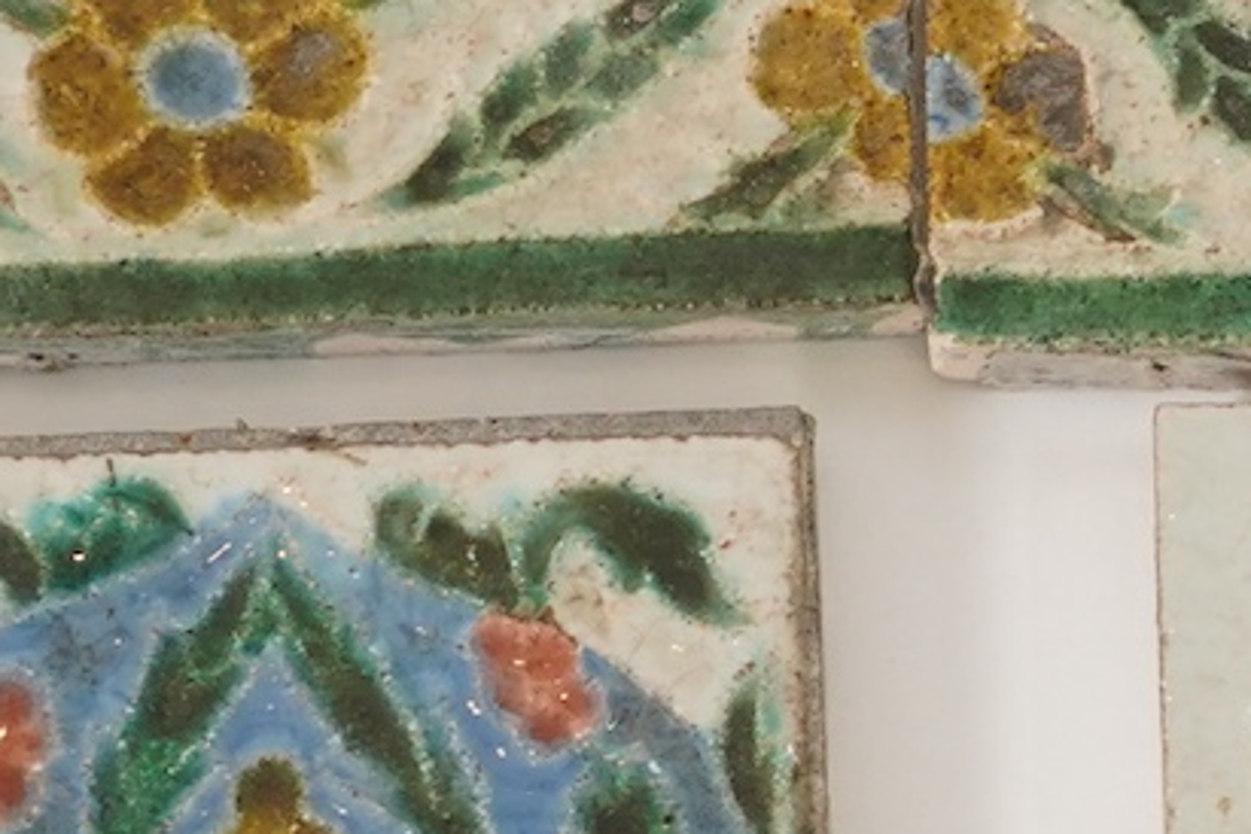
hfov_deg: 4.1
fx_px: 16922
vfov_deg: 2.8
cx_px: 3216
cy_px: 1947
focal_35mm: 487
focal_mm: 73
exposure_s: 1/125
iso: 1250
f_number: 13
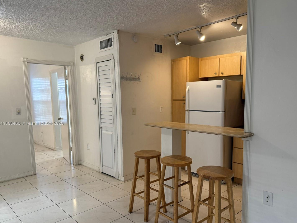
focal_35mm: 27
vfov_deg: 51.3
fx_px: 232
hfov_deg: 65.2
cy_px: 124
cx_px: 164
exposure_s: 1/120
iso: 160
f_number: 1.78
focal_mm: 6.76
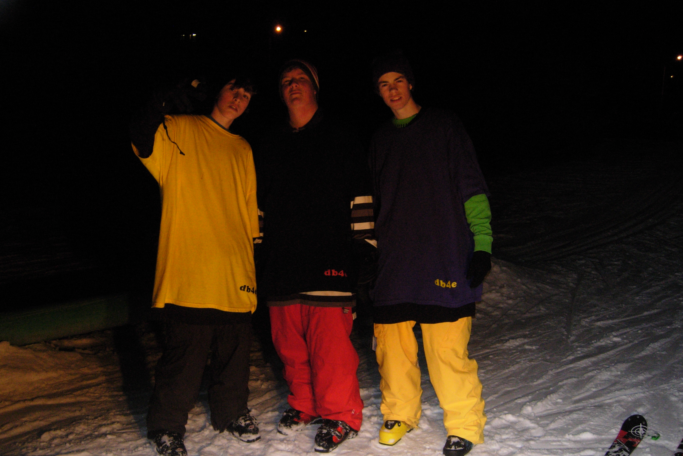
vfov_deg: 33.4
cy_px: 257
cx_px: 331
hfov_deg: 48.5
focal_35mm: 40
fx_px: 759
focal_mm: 7.5
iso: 200
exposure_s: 1/128
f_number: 2.7
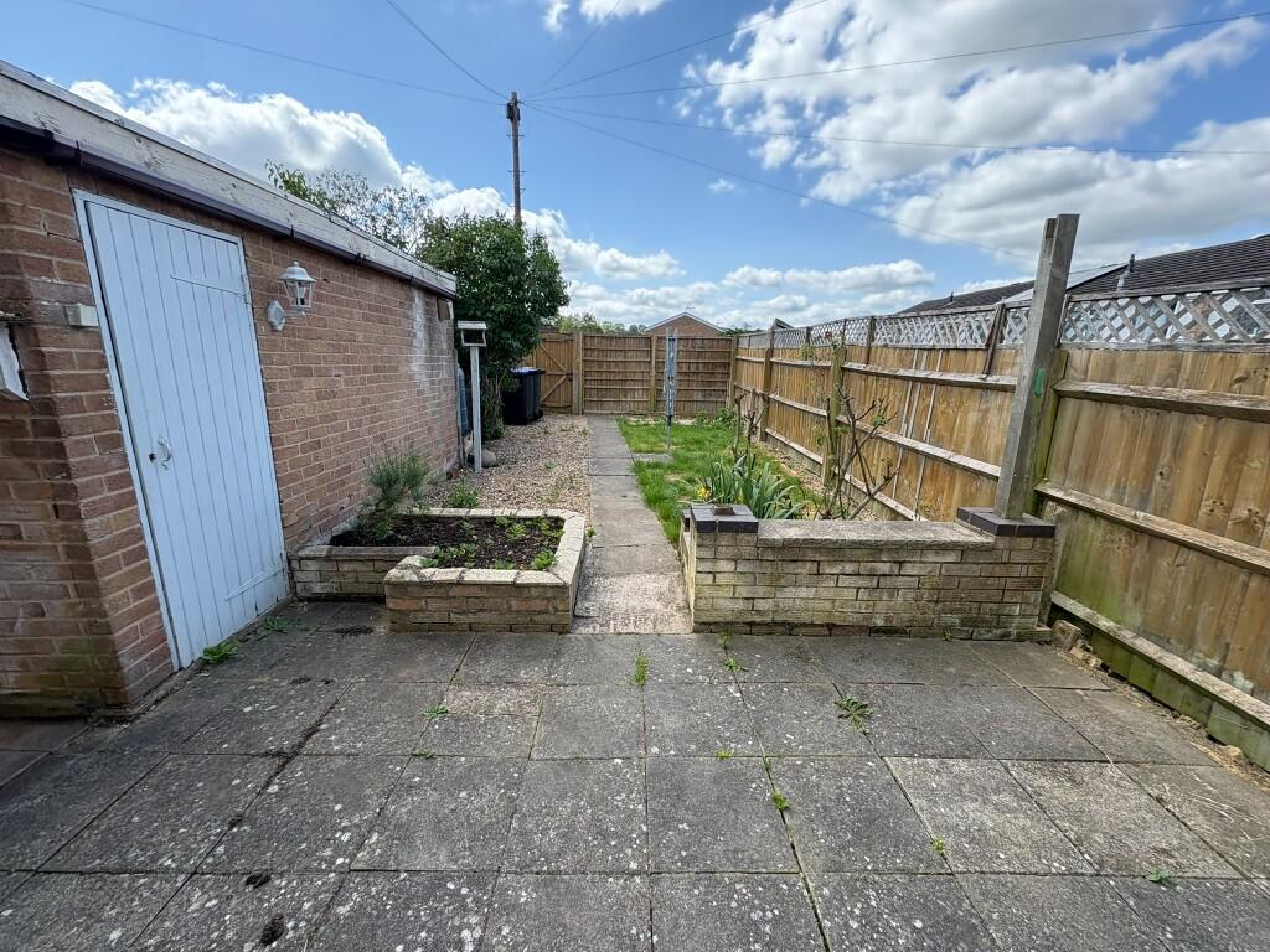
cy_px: 476
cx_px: 635
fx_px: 514
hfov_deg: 102.1
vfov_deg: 85.7
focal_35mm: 14
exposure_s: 1/476
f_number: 2.2
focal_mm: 2.22
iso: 64
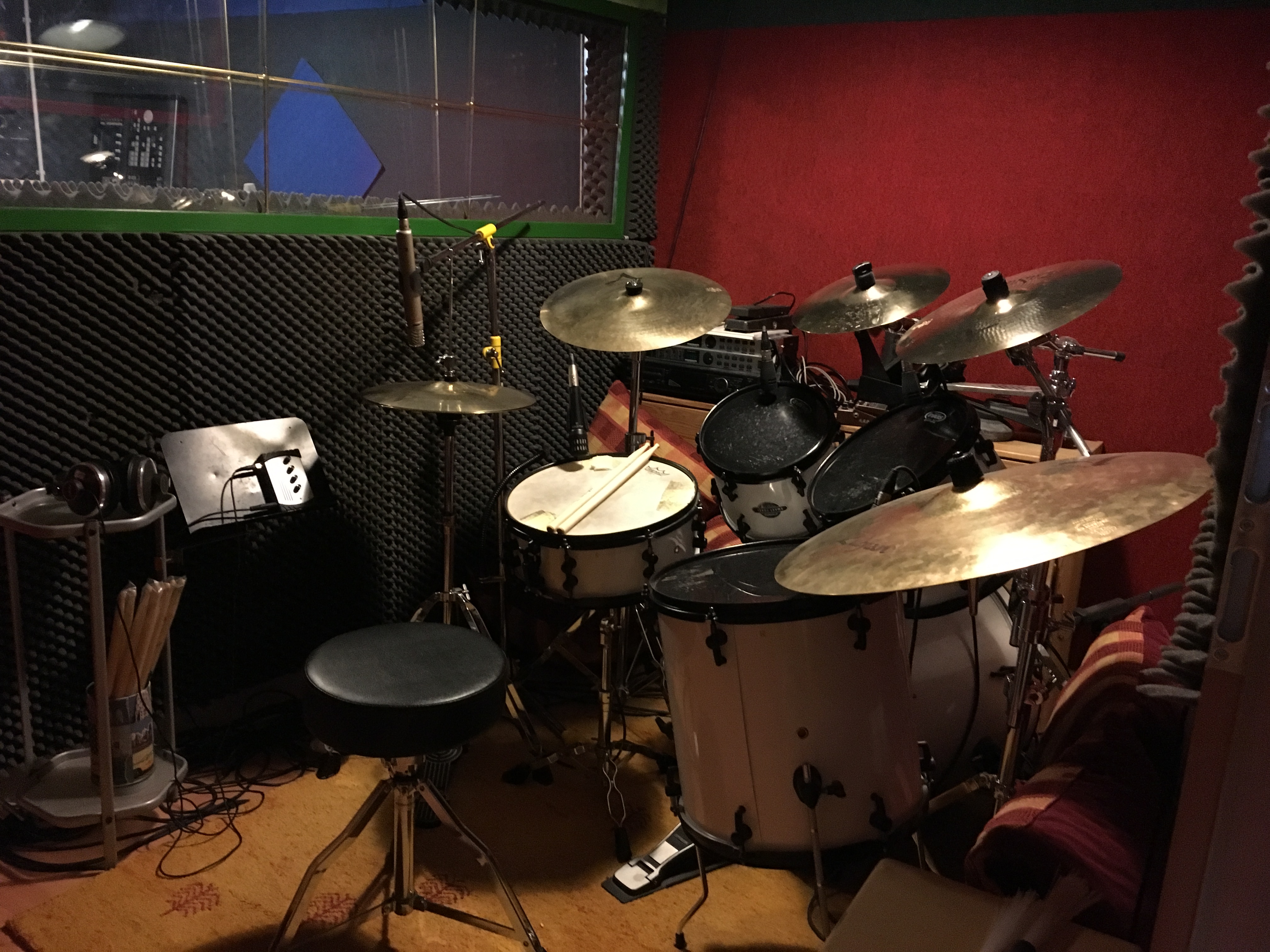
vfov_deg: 48.2
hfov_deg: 61.7
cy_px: 476
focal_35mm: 29
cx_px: 635
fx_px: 1064
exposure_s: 1/17
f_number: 2.2
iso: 640
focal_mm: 4.15
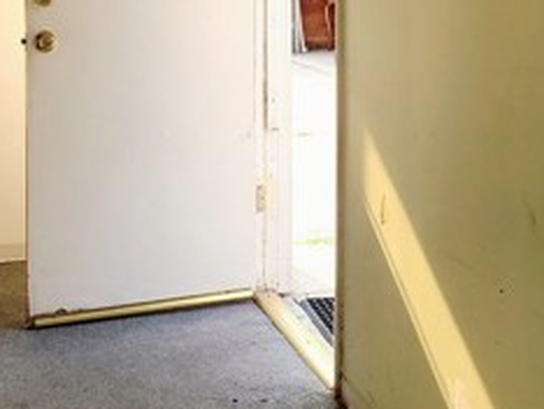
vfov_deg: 19.9
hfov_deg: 27.4
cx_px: 291
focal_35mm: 71
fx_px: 1117
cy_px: -40
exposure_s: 1/214
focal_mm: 5.4
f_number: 1.8
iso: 40
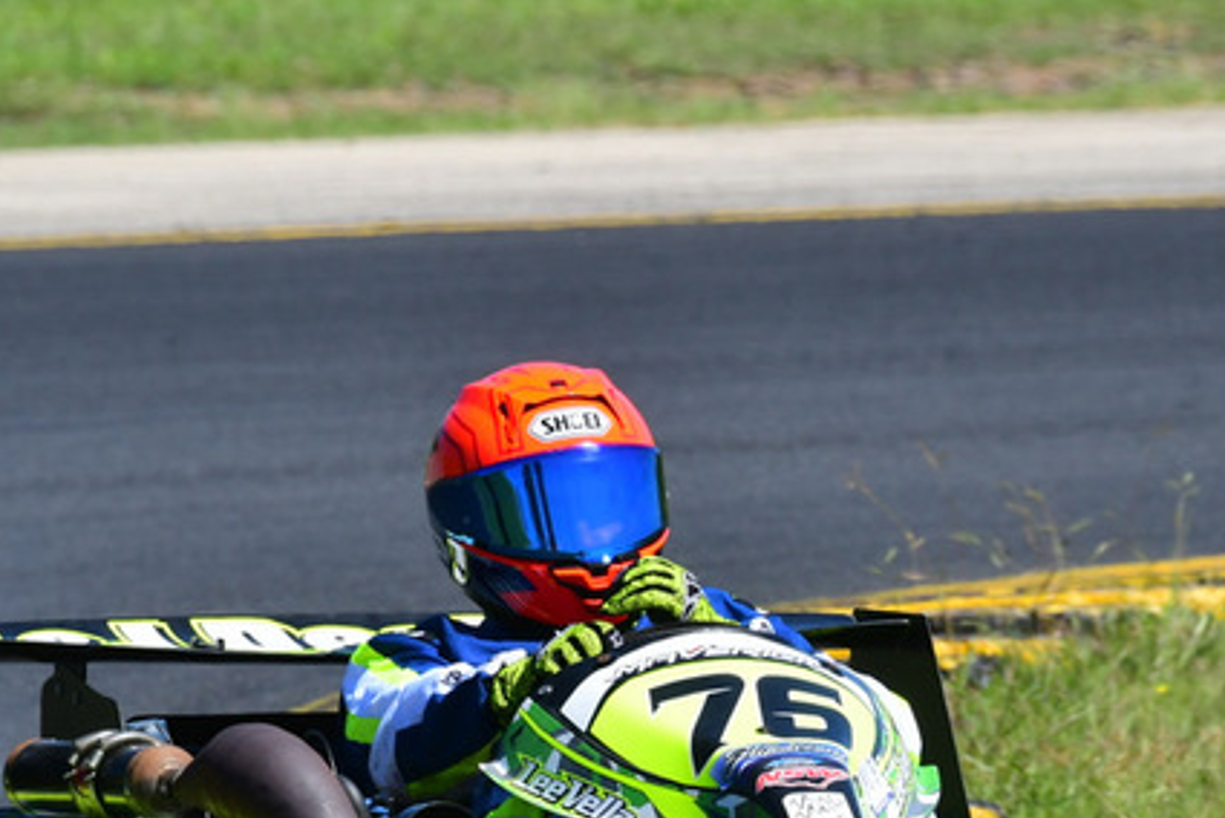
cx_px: 551
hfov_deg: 1.9
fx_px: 37489
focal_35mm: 1101
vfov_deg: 1.3
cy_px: 697
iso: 500
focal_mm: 390
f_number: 11
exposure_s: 1/640
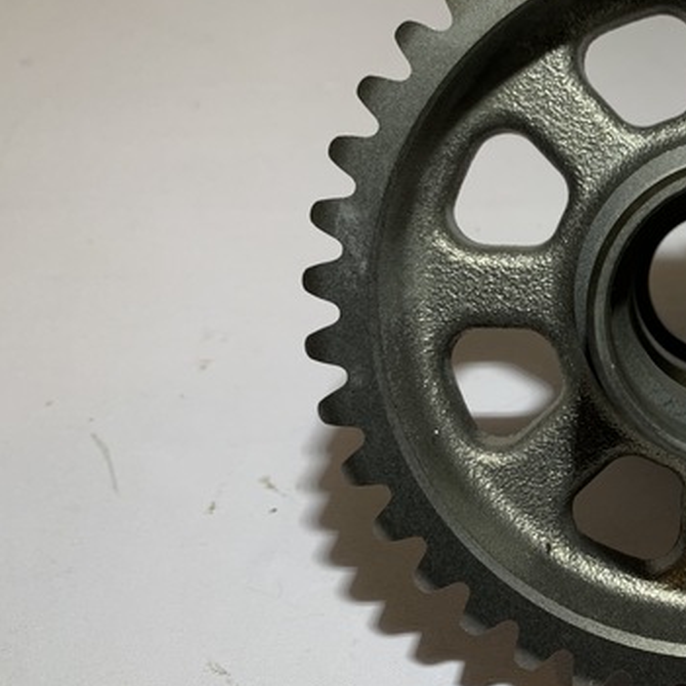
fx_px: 1121
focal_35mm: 50
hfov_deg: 30.6
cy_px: 314
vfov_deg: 34.0
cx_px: 743
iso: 40
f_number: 1.8
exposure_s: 1/121
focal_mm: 4.25
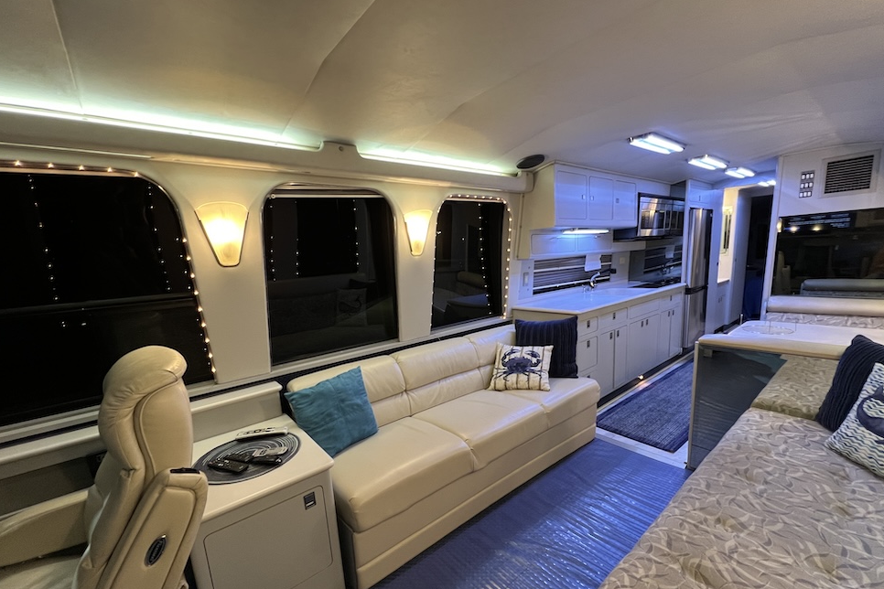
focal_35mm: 14
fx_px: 344
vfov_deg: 81.0
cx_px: 447
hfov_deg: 104.2
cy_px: 322
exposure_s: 1/60
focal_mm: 1.57
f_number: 1.8
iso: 250
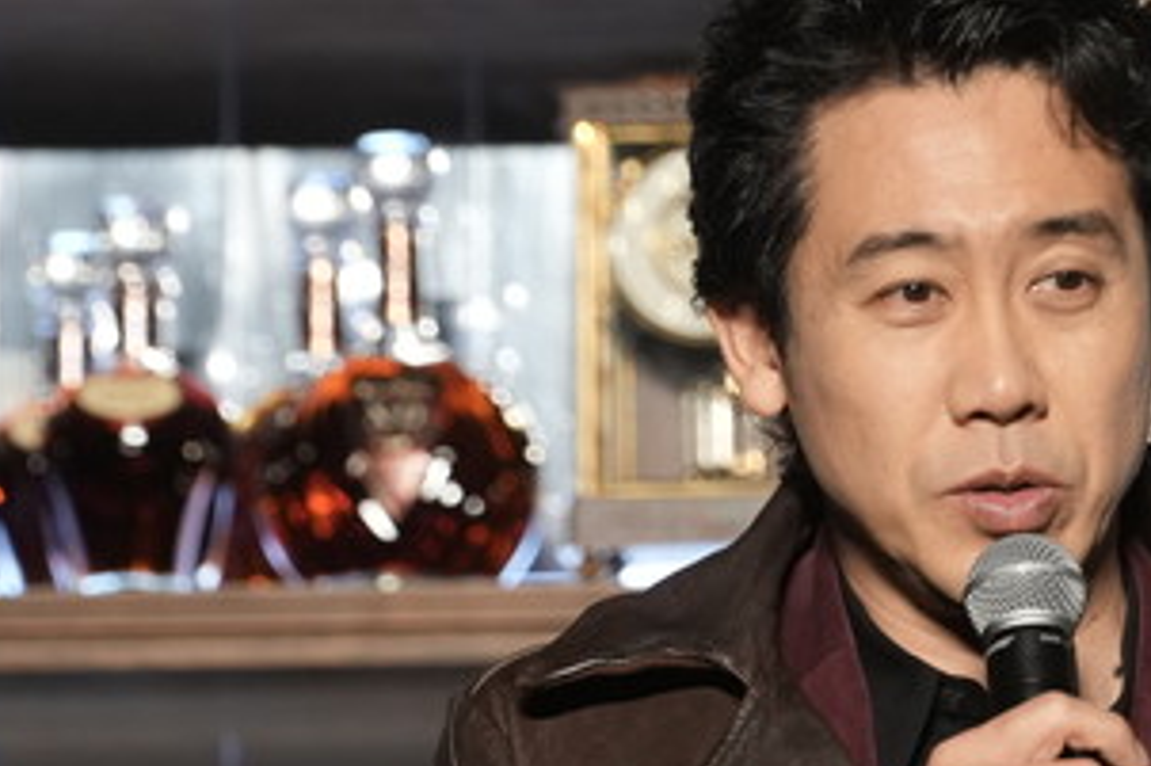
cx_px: 957
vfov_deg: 2.8
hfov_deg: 4.1
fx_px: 15881
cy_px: 840
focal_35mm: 497
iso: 800
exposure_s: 1/60
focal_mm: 150
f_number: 4.5
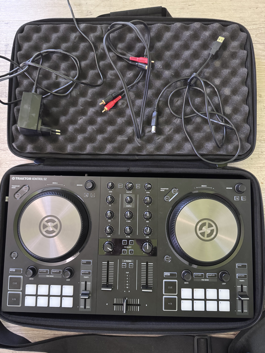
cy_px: 176
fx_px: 245
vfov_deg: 71.6
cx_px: 132
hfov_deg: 56.8
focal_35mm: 24
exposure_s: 1/40
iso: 1000
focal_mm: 6.76
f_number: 1.78
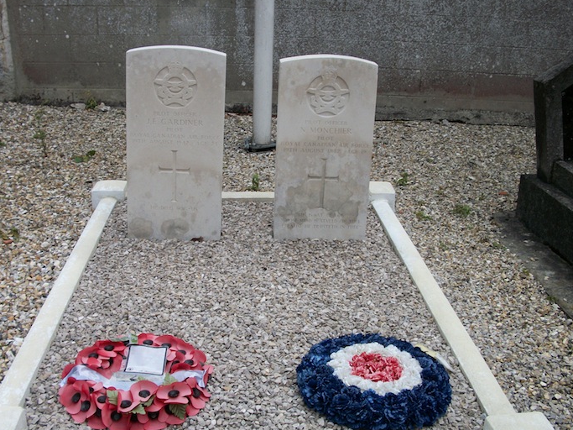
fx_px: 679
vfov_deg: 35.1
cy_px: 246
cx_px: 252
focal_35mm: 41
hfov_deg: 45.7
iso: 80
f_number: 8.8
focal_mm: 6.3
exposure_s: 1/160
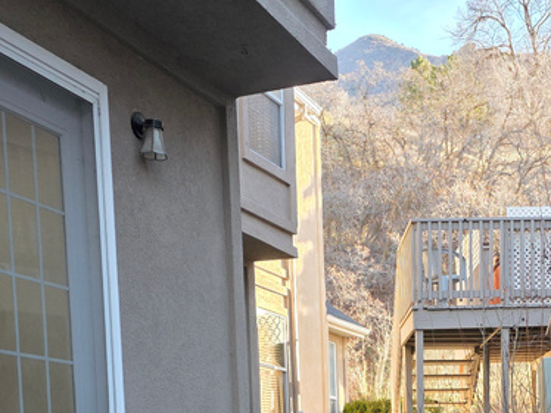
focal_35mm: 63
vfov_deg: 20.9
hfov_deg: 30.5
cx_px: 377
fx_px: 1002
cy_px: 556
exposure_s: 1/180
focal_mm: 6.3
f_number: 1.7
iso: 50
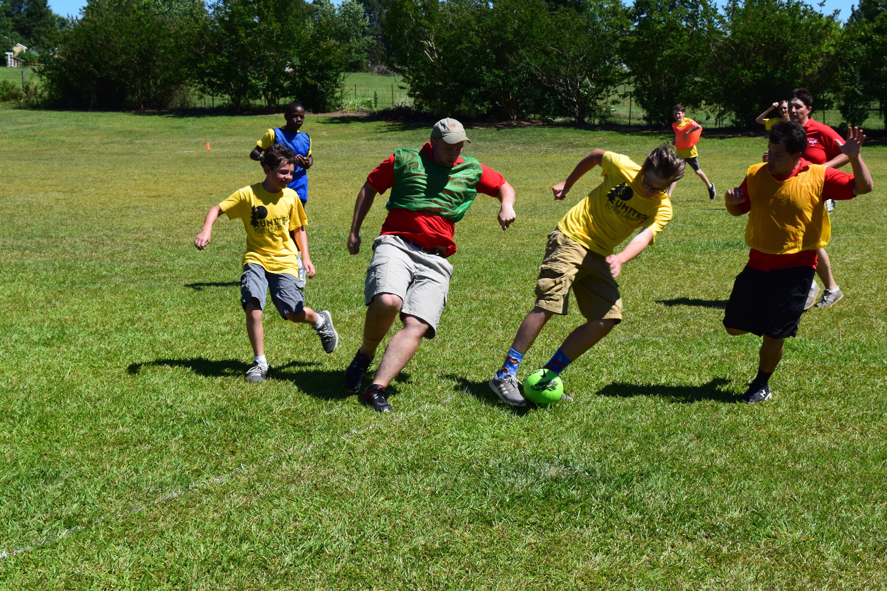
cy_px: 296
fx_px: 1404
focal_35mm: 57
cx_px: 444
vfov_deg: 23.8
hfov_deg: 35.1
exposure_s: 1/500
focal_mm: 38
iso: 360
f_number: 11
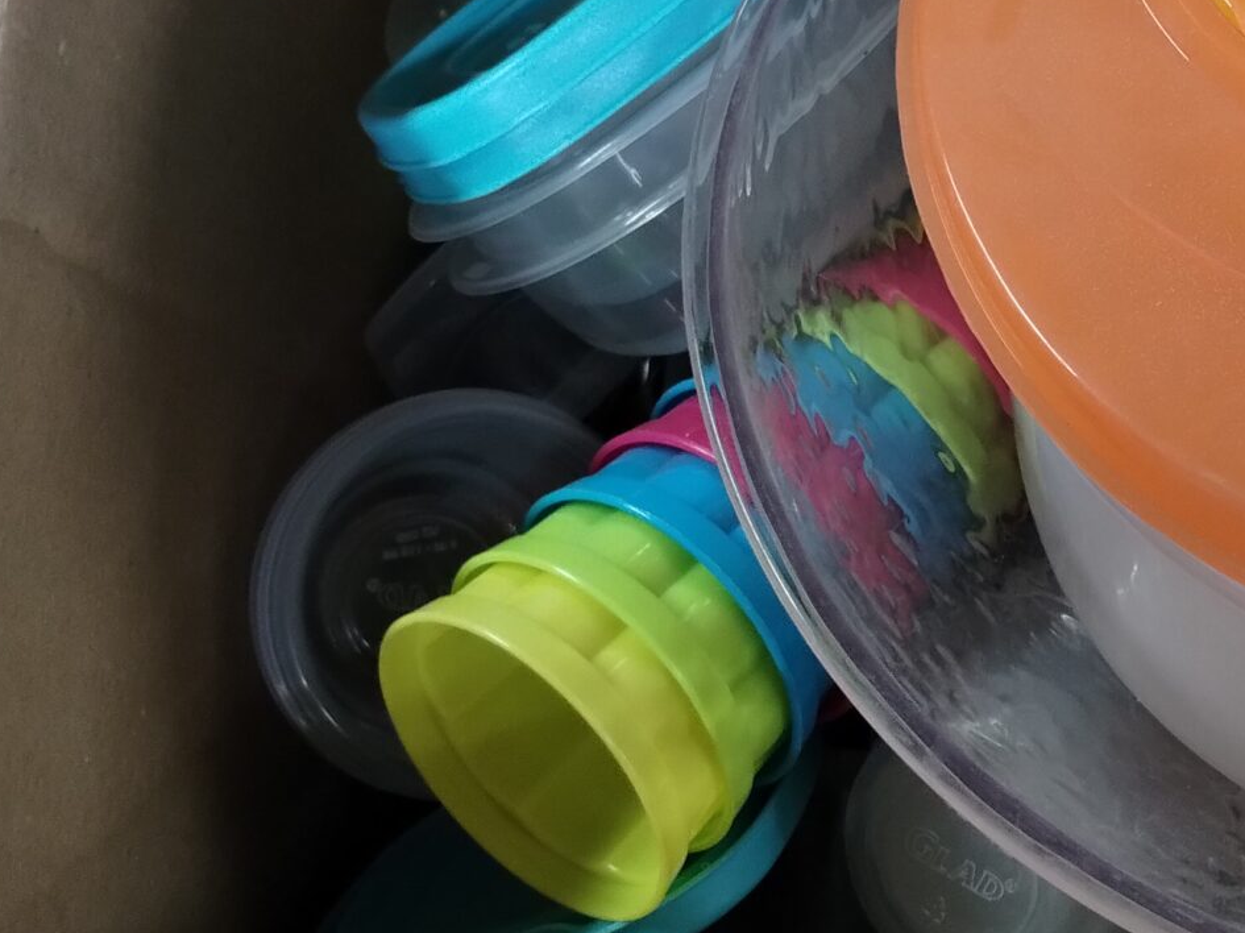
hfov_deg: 24.8
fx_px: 2732
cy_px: 174
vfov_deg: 19.2
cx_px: 1146
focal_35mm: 76
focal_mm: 4.27
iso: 663
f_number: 1.8
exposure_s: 1/30
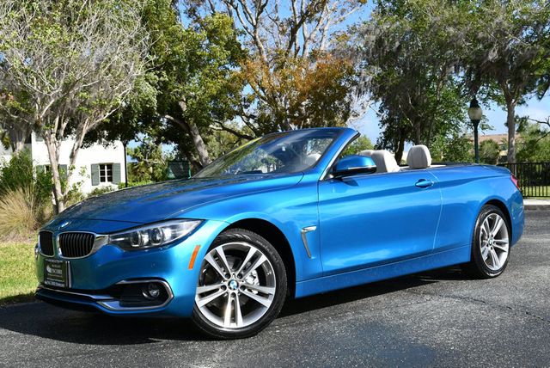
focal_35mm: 44
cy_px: 184
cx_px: 275
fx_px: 673
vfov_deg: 30.6
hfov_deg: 44.5
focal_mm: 22
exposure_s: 1/250
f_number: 8
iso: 100
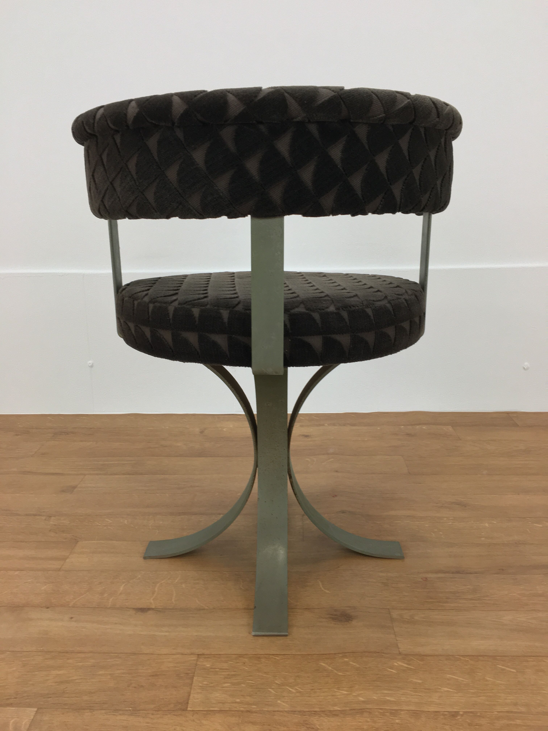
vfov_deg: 61.7
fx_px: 612
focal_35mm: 29
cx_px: 274
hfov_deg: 48.2
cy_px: 366
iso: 50
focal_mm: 4.15
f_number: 2.2
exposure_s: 1/33
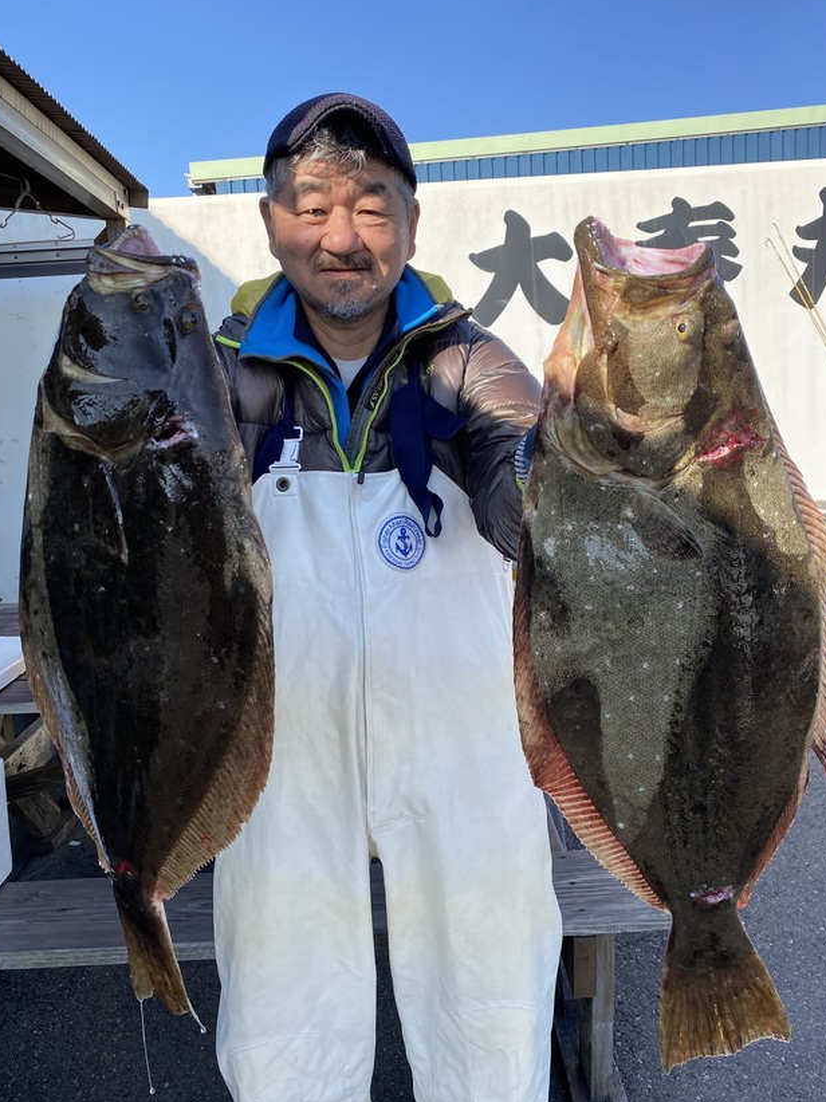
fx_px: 859
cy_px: 563
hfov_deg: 51.3
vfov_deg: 65.3
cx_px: 416
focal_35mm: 27
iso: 32
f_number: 1.8
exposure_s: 1/1316
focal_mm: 4.25
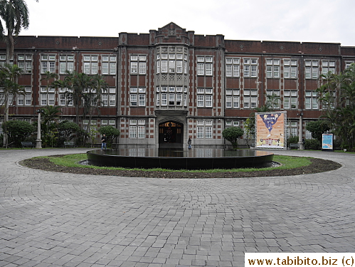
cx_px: 178
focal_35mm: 28
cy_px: 134
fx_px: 287
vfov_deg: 49.8
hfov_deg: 63.4
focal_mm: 14
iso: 200
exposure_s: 1/60
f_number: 4
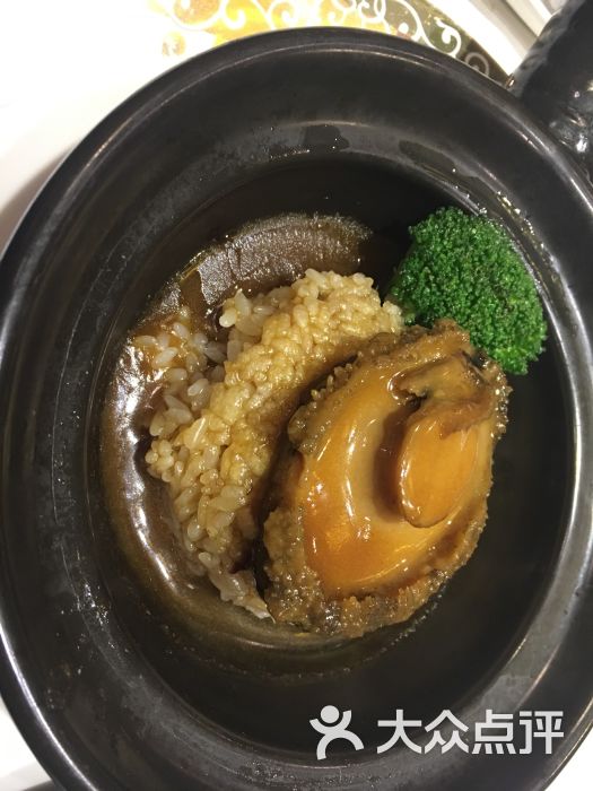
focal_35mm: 29
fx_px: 662
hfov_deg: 48.2
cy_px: 396
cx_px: 296
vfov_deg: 61.7
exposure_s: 1/33
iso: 160
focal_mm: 4.15
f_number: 2.2
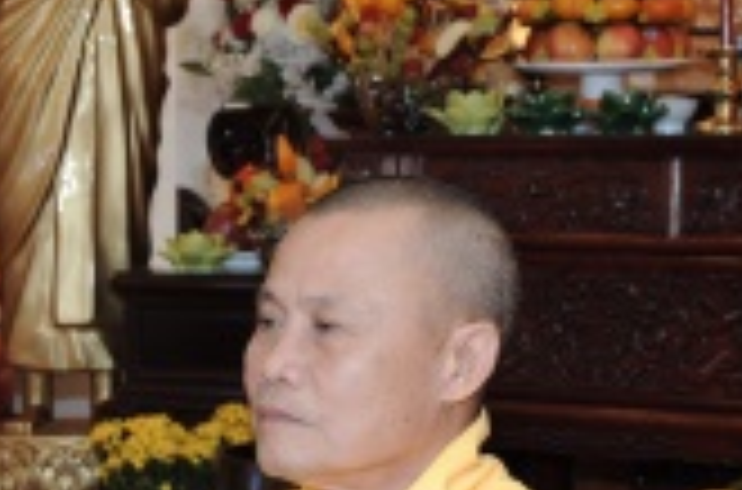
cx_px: -432
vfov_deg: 7.8
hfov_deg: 11.2
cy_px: 515
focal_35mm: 175
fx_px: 3597
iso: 400
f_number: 6.3
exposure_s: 1/40
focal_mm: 45
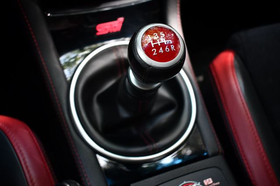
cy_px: 93
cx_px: 140
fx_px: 303
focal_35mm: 39
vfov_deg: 34.2
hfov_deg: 49.6
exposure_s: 1/125
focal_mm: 26
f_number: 4
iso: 800
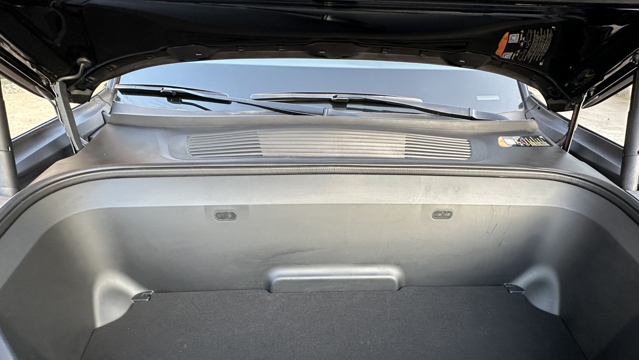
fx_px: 305
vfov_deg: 57.6
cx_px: 331
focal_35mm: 18
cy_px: 274
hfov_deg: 92.6
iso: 200
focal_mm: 2.22
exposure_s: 1/99
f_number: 2.2
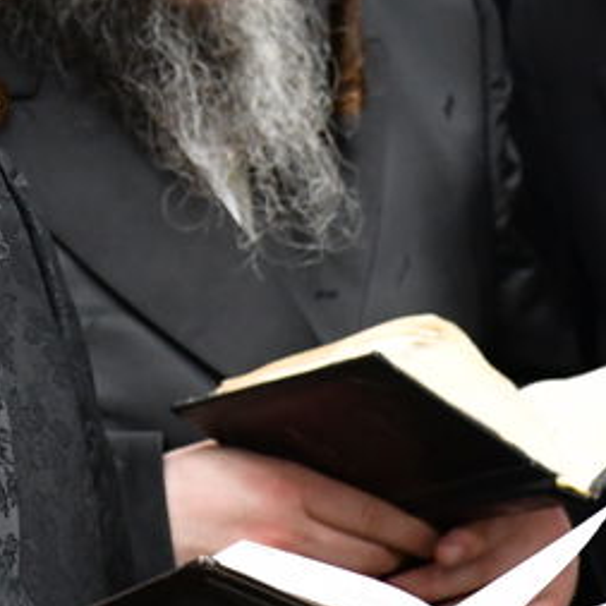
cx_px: -12
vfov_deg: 3.3
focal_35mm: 526
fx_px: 10418
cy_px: 63
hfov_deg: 3.3
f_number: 5.6
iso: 3200
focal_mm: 112
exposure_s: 1/100
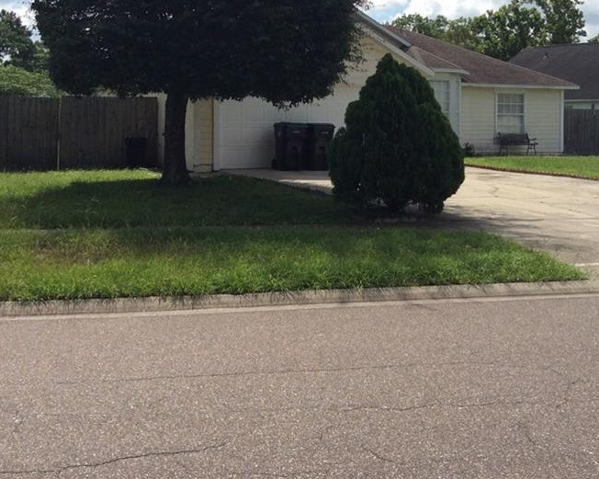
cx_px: 339
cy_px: 139
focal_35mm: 49
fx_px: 868
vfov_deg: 30.5
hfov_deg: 38.0
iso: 32
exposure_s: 1/1908
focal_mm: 3.3
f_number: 2.4
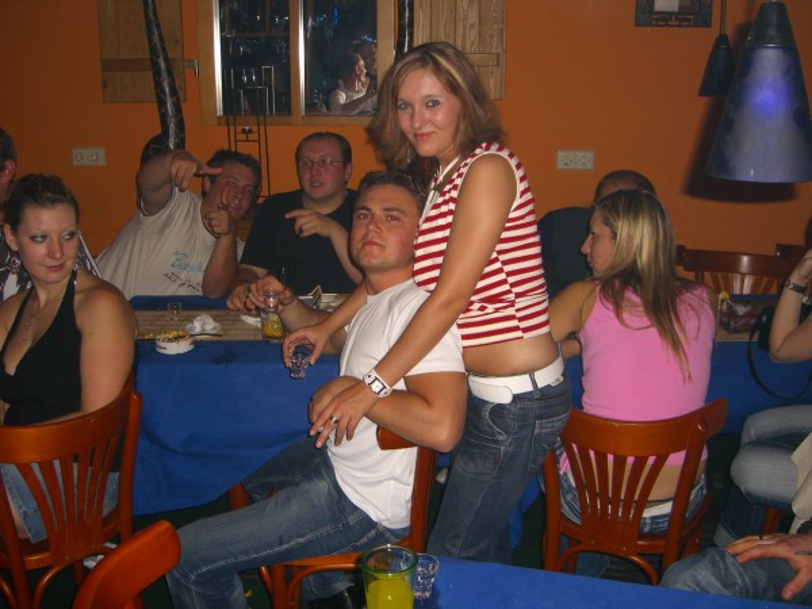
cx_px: 406
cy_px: 304
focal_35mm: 38
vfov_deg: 37.7
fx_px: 891
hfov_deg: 49.0
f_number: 2.8
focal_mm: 7.9
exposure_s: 1/60
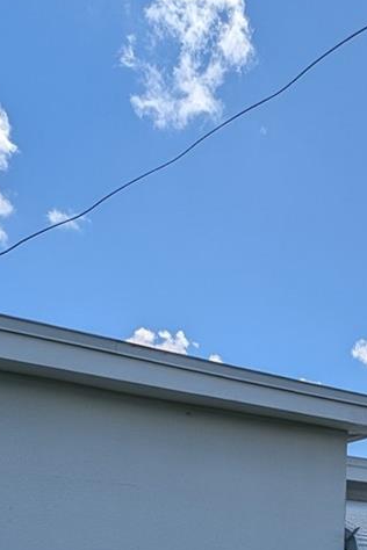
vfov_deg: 38.1
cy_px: 613
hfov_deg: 30.1
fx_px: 642
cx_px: 350
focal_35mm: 42
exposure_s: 1/2538
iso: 41
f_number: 1.95
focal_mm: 2.23
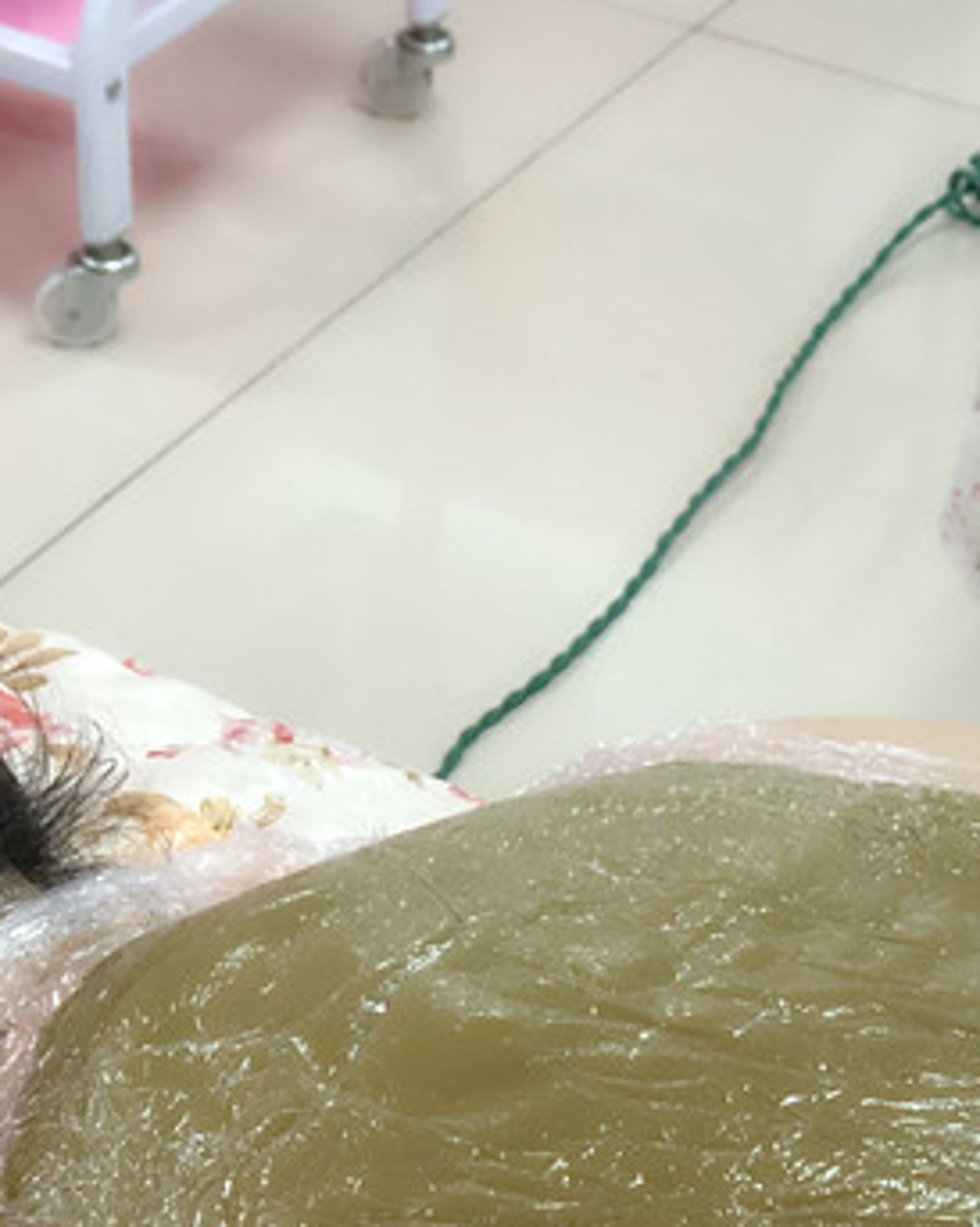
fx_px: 5298
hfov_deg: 10.6
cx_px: 615
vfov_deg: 13.1
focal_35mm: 146
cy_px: 1086
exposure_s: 1/33
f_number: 2.8
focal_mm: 6.6
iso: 250
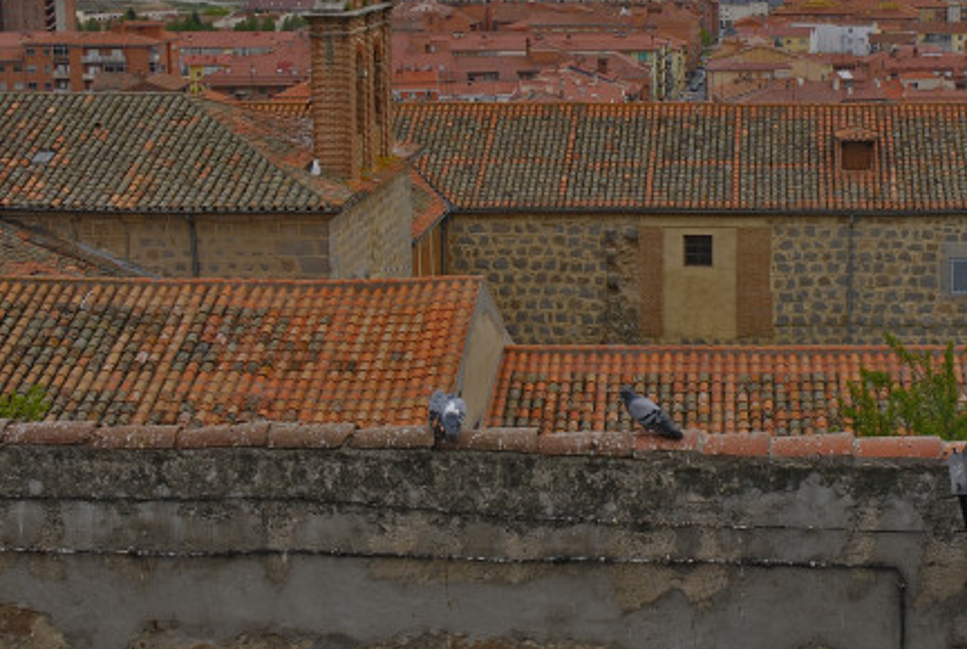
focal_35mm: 75
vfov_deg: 18.2
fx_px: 2017
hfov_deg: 26.8
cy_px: 190
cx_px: 663
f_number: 9
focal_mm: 27
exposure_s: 1/125
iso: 100
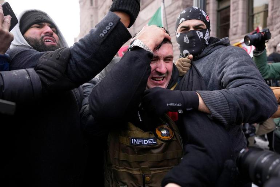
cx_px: 140
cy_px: 94
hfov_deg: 73.8
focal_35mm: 24
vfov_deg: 53.1
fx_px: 187
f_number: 2.8
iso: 500
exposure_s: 1/1250
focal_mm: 24
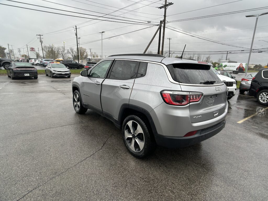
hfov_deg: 67.3
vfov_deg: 53.1
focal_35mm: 26
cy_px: 100
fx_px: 201
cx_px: 134
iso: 50
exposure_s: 1/493
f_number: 1.5
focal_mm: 5.7
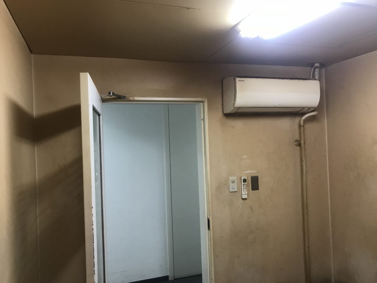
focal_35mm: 28
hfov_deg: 63.4
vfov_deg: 49.7
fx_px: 305
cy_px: 142
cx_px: 188
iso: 25
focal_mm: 3.99
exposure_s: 1/30
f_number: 1.8
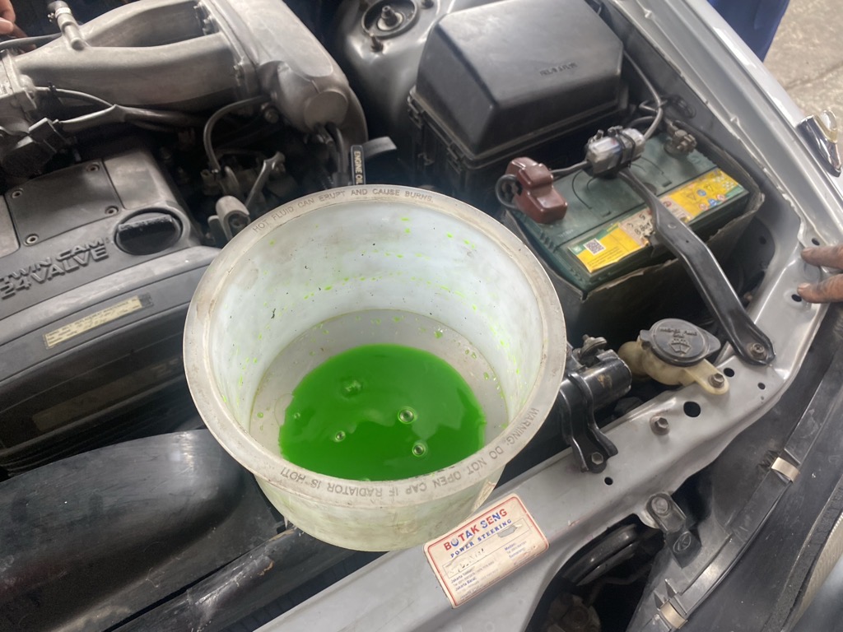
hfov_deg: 67.3
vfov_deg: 53.1
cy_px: 316
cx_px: 422
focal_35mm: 26
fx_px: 633
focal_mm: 4.25
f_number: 1.8
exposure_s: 1/105
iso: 125
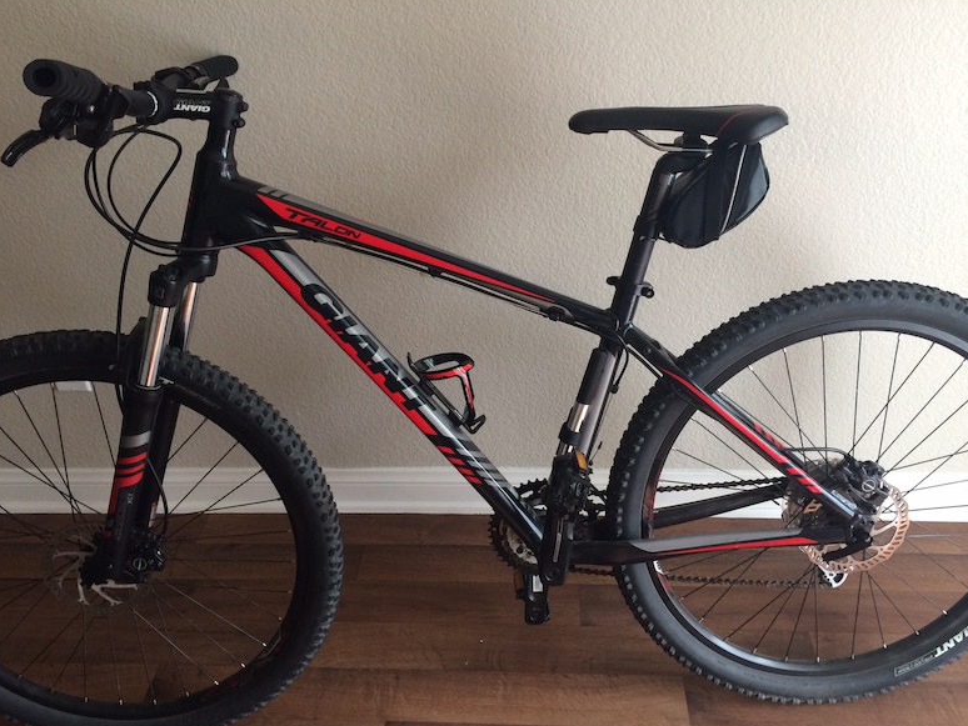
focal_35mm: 31
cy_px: 370
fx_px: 867
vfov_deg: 45.5
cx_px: 478
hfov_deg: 58.3
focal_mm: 4.12
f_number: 2.2
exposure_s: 1/30
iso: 64
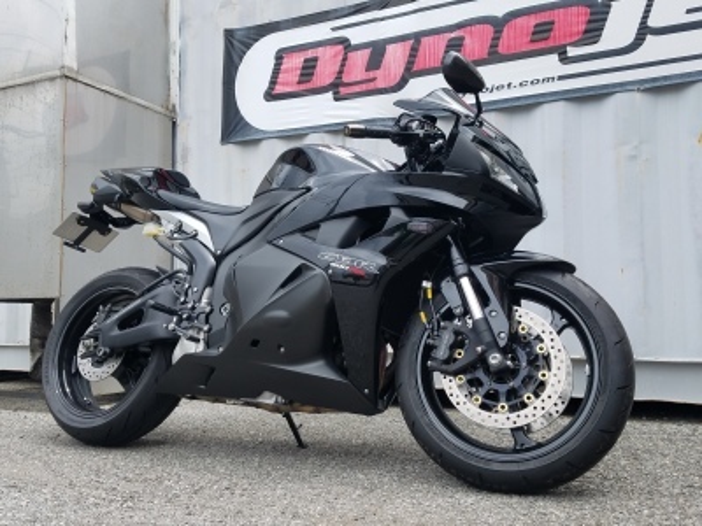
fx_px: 527
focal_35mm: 26
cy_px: 263
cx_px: 351
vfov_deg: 53.1
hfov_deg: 67.3
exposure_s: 1/1244
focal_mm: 4.2
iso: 50
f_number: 1.7
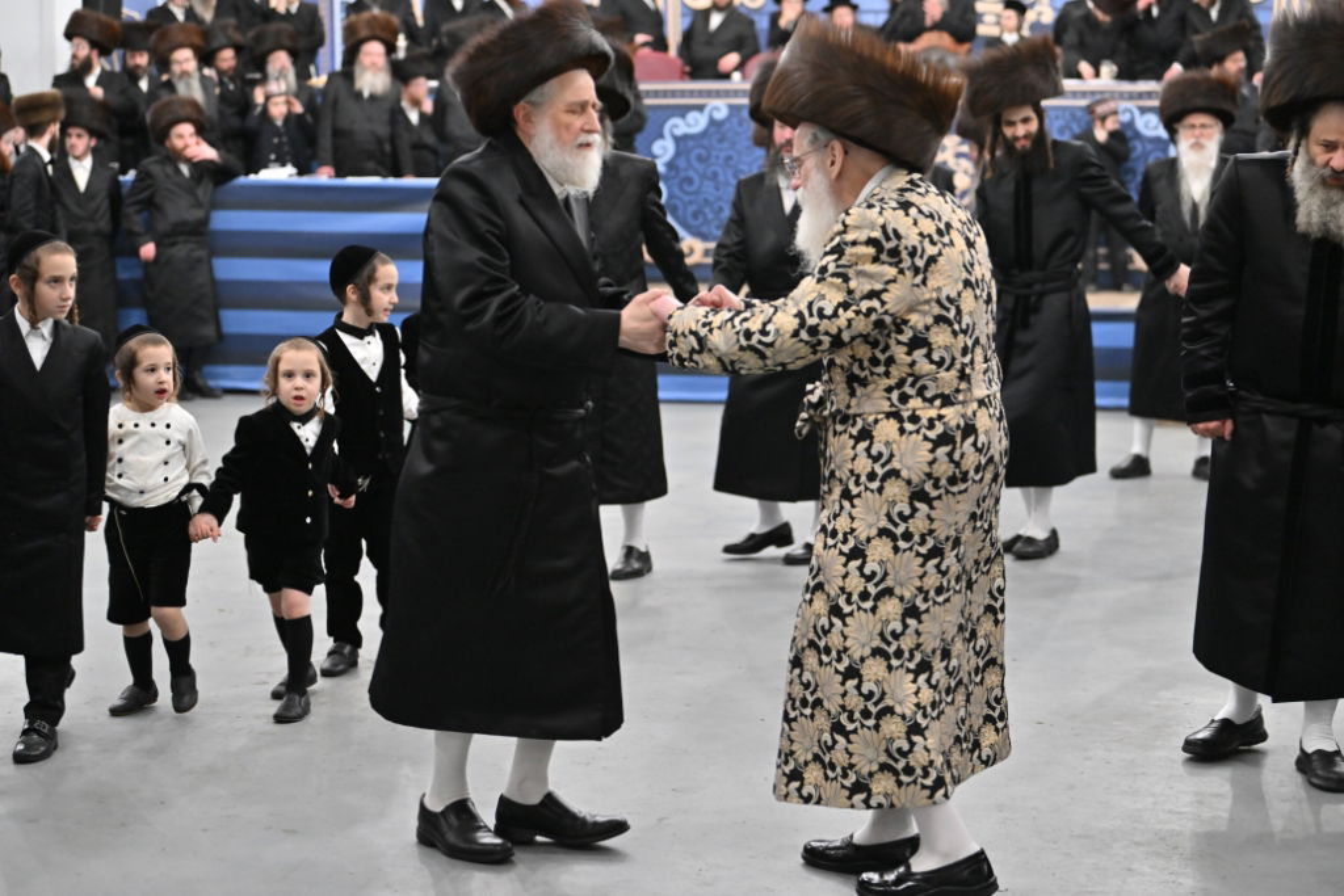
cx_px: 672
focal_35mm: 70
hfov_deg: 28.8
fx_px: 2614
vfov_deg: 19.5
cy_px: 448
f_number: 2.8
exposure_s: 1/400
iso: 2000
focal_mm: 70
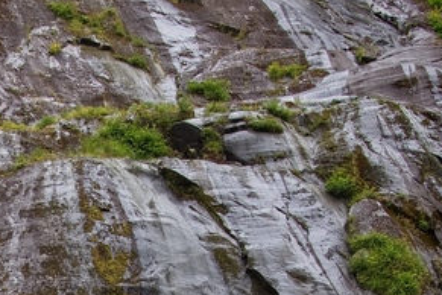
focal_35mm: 141
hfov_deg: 14.1
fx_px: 1731
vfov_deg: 9.3
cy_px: 509
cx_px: -90
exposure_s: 1/125
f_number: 5.6
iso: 100
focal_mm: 32
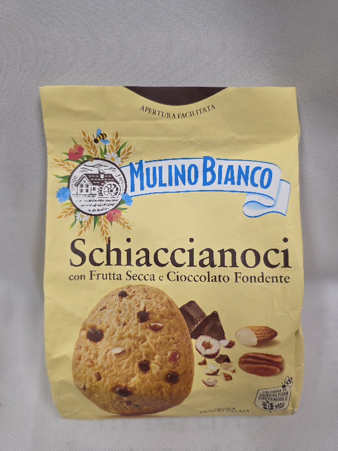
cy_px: 226
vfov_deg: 73.9
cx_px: 169
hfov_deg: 58.9
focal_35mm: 23
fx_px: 299
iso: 320
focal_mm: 6.3
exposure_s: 1/101
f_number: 1.7
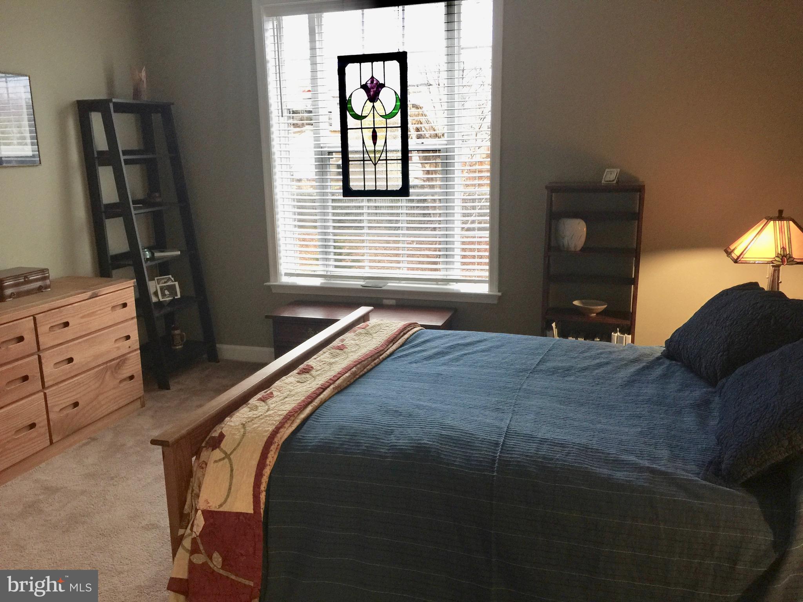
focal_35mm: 29
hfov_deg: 61.7
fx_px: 673
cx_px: 402
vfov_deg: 48.2
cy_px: 301
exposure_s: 1/30
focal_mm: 4.15
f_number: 2.2
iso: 50
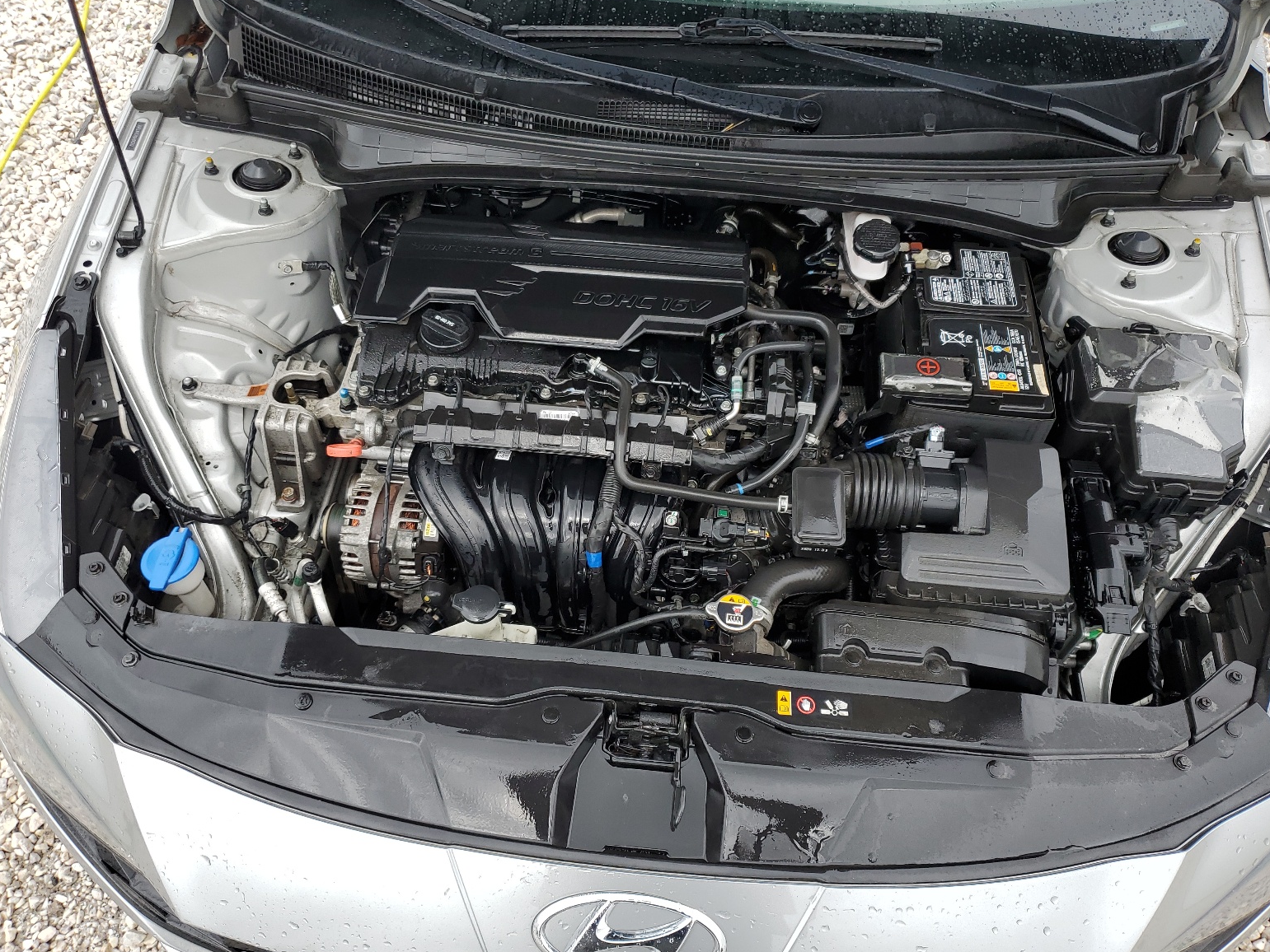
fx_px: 991
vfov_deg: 51.4
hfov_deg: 65.3
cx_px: 654
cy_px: 482
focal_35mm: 27
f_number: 1.5
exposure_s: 1/1000
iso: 50
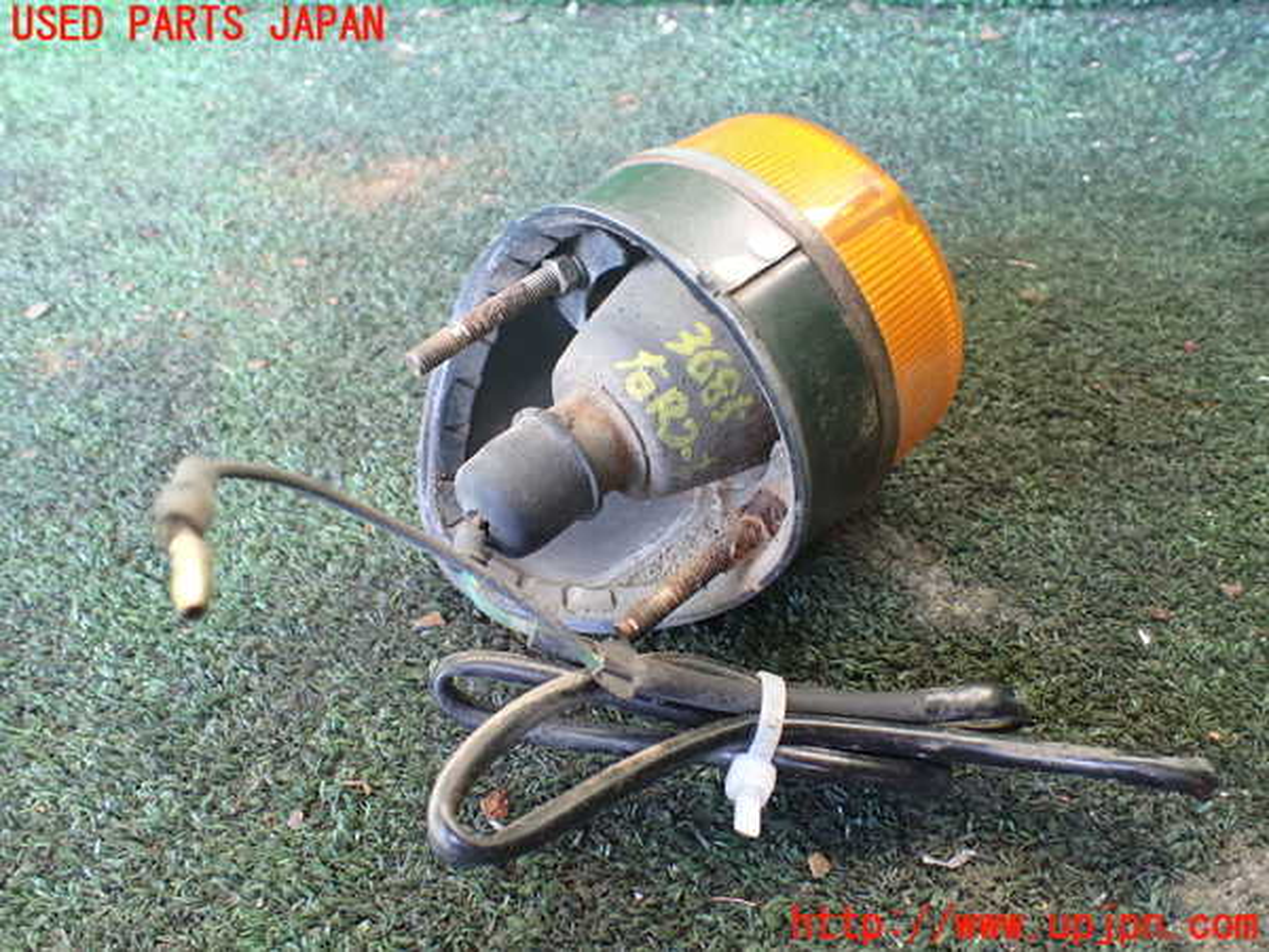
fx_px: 1100
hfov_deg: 60.0
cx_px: 634
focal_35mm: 30
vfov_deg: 46.8
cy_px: 476
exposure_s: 1/80
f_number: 2.3
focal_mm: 5.4
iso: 800
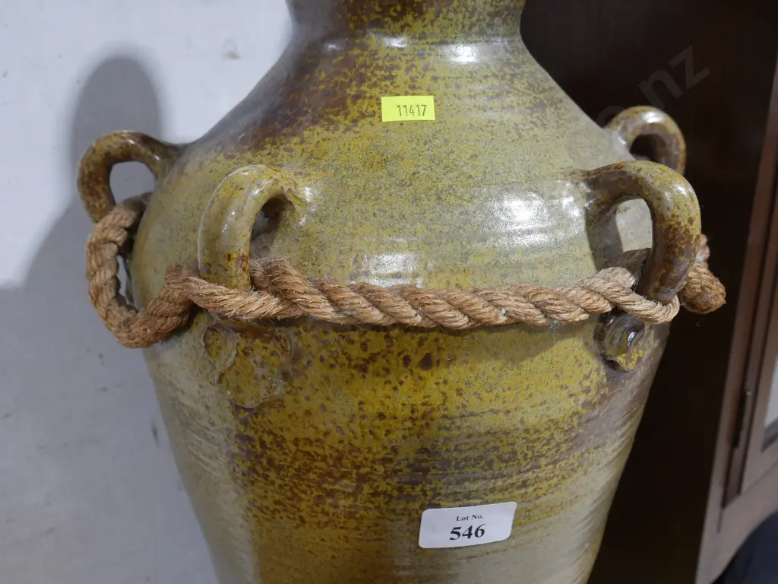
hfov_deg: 51.4
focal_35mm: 36
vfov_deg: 39.7
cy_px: 292
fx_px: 809
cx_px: 389
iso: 1000
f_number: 5.3
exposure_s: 1/60
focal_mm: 18
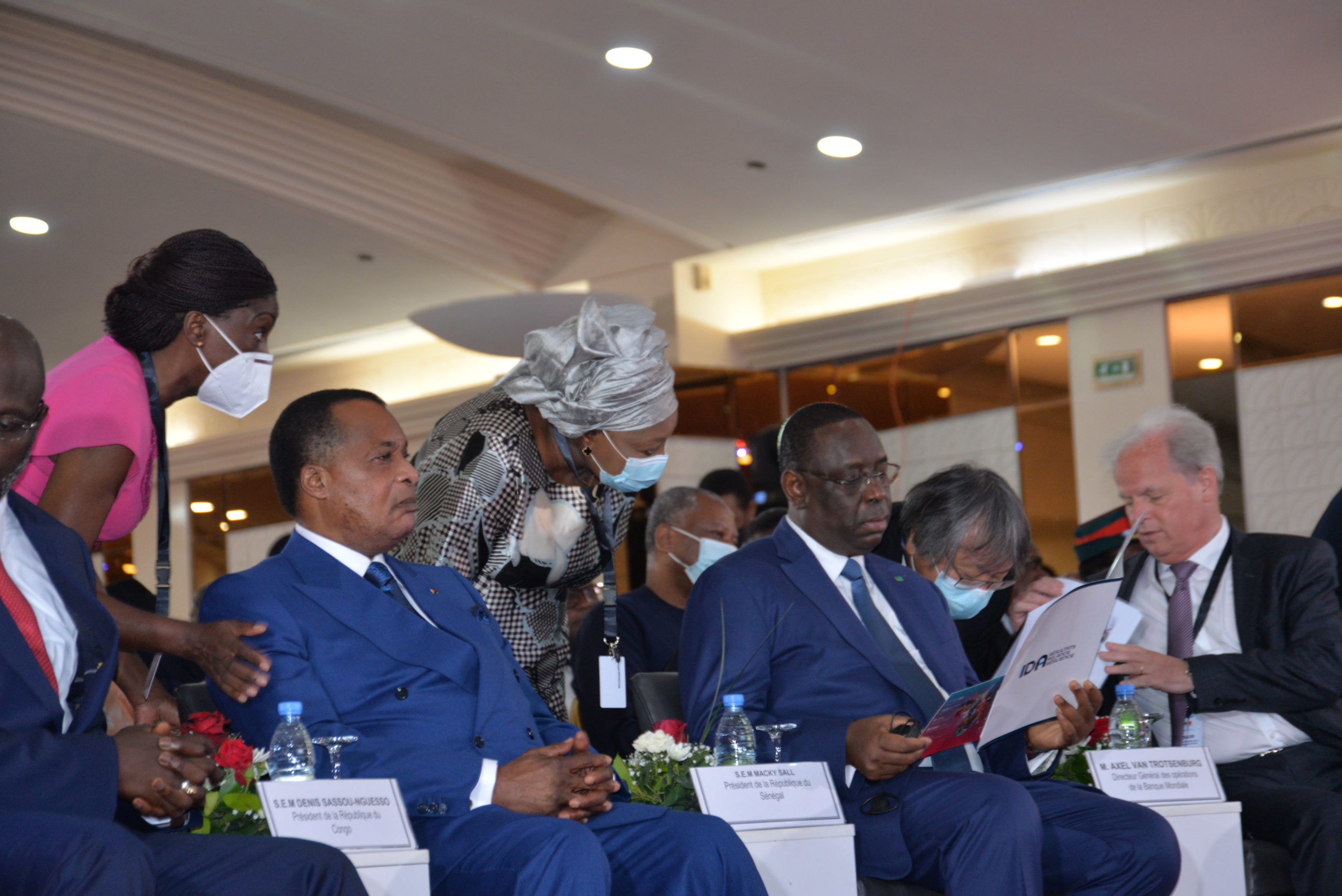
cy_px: 448
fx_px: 3543
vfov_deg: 14.4
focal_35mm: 95
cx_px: 671
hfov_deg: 21.5
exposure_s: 1/80
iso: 1600
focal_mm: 95
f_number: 5.6
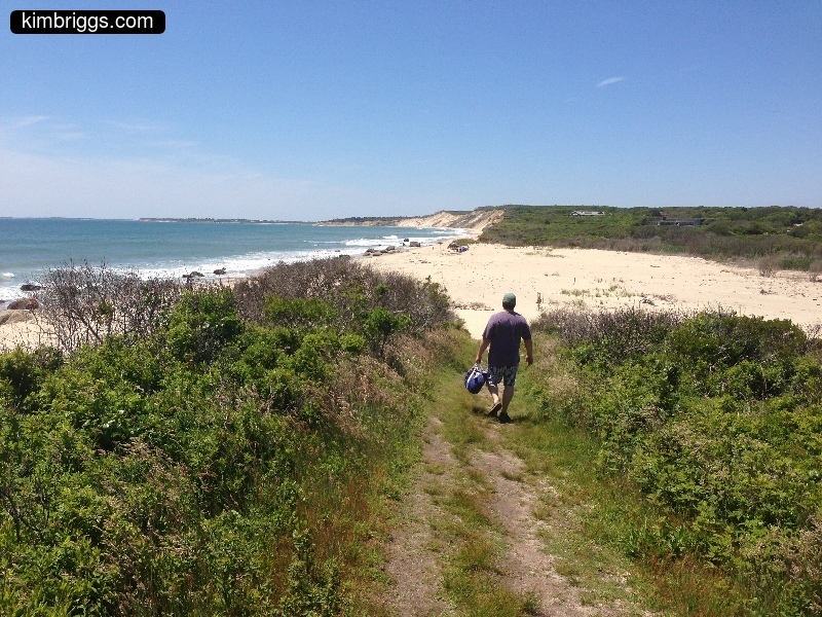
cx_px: 411
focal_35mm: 33
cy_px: 308
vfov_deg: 42.9
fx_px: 784
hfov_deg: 55.4
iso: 50
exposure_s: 1/2262
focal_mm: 4.13
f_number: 2.4
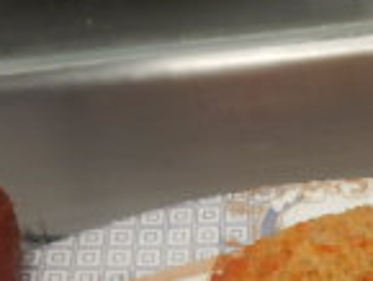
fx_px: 1143
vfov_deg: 12.8
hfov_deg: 16.6
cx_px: 589
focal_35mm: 106
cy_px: 498
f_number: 2.8
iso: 125
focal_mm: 4.3
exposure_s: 1/160
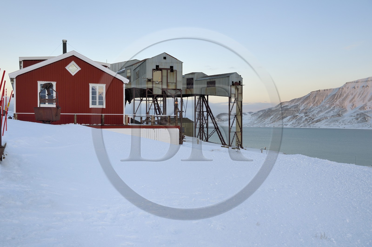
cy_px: 124
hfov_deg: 55.8
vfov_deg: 38.8
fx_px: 351
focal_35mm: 34
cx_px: 186
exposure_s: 1/80
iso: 200
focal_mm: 34
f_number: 10
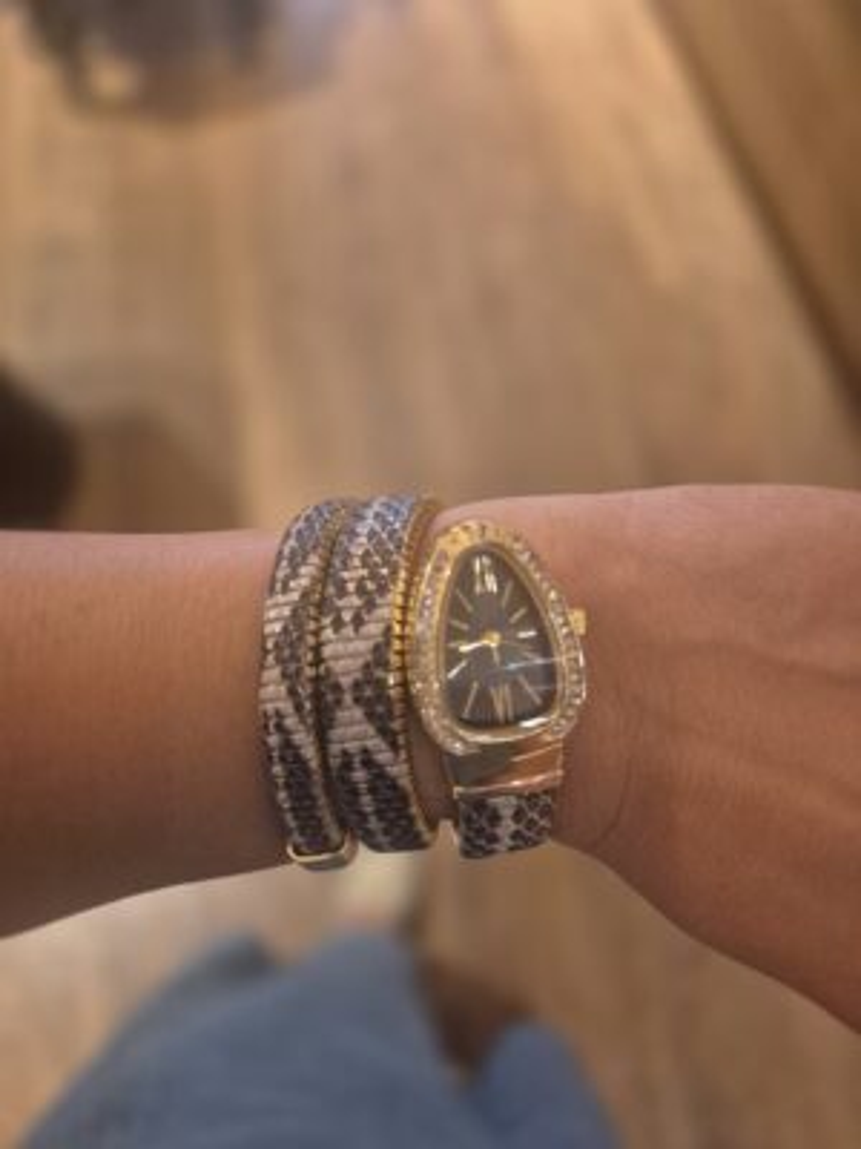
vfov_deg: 73.9
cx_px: 430
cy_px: 574
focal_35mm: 23
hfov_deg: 58.9
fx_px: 763
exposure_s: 1/100
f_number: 1.8
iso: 1000
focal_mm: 5.4
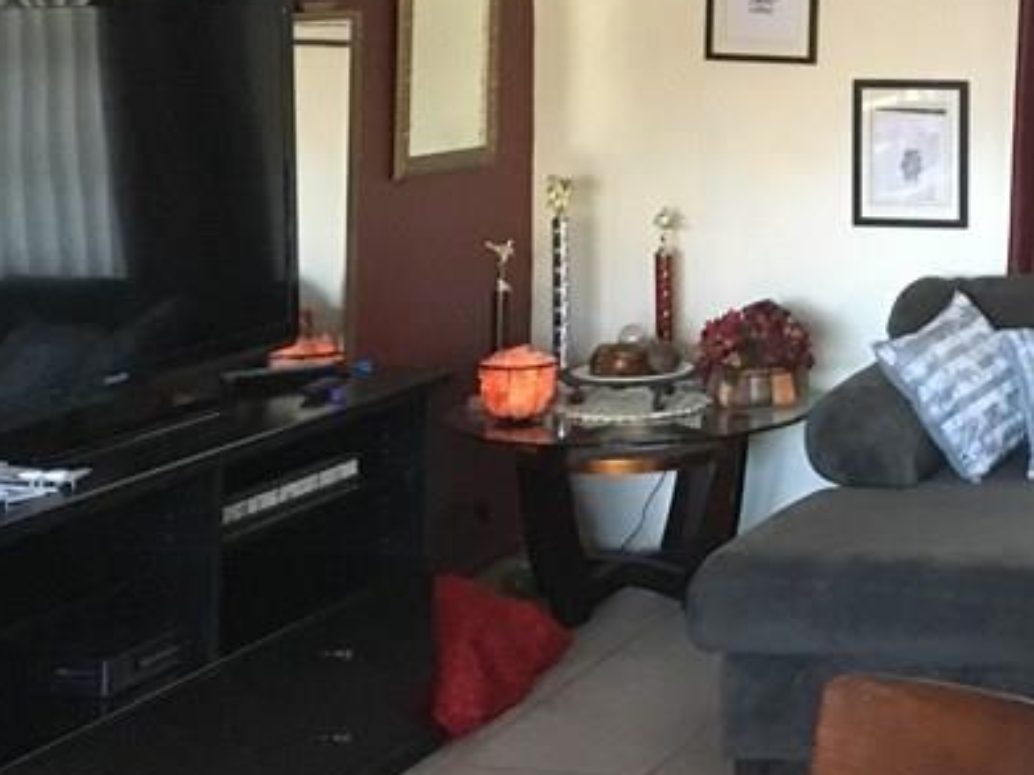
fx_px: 2269
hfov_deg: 23.8
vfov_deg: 18.7
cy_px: -37
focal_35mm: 76
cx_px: 1172
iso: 320
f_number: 2.2
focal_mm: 4.15
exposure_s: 1/15
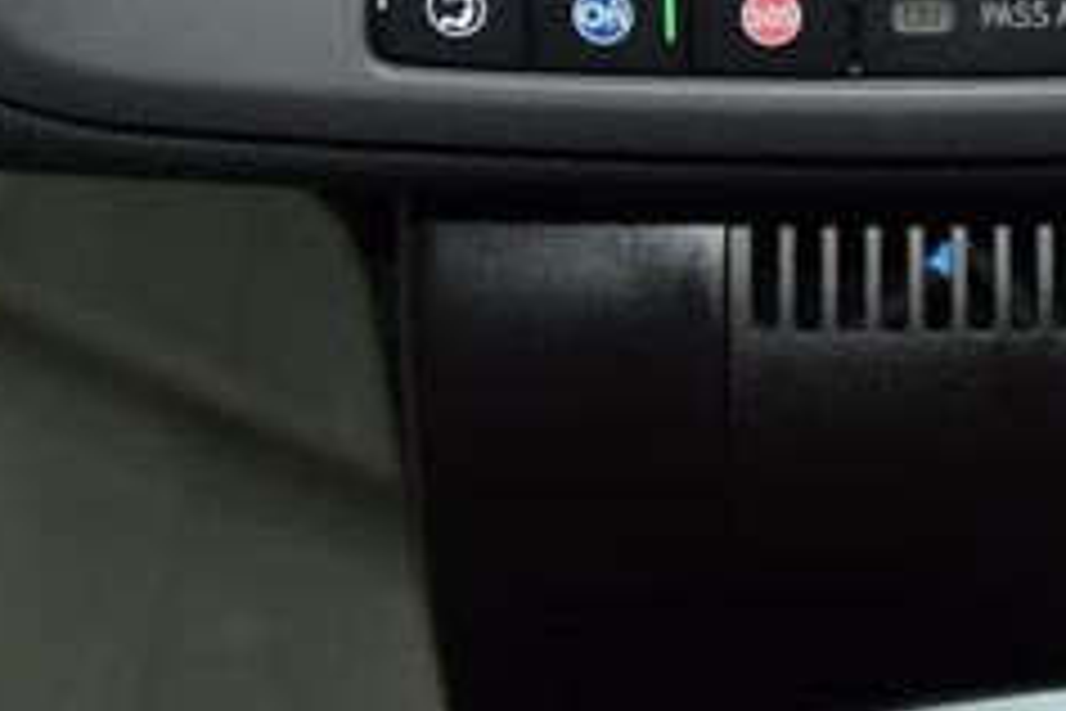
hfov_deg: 27.0
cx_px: 904
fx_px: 2161
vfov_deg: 17.6
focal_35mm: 73
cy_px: -196
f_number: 3.5
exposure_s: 1/125
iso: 360
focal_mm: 18
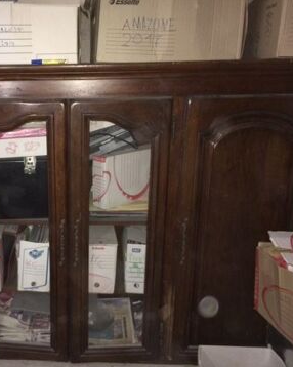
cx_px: 56
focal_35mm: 38
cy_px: 184
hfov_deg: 37.6
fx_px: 412
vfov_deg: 48.0
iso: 250
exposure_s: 1/17
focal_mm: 4.15
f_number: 2.2
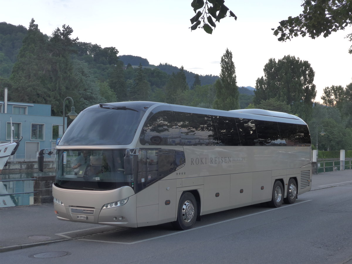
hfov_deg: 36.8
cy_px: 132
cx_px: 176
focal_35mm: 52
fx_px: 529
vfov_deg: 28.0
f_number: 3.3
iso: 160
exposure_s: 1/100
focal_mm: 10.7
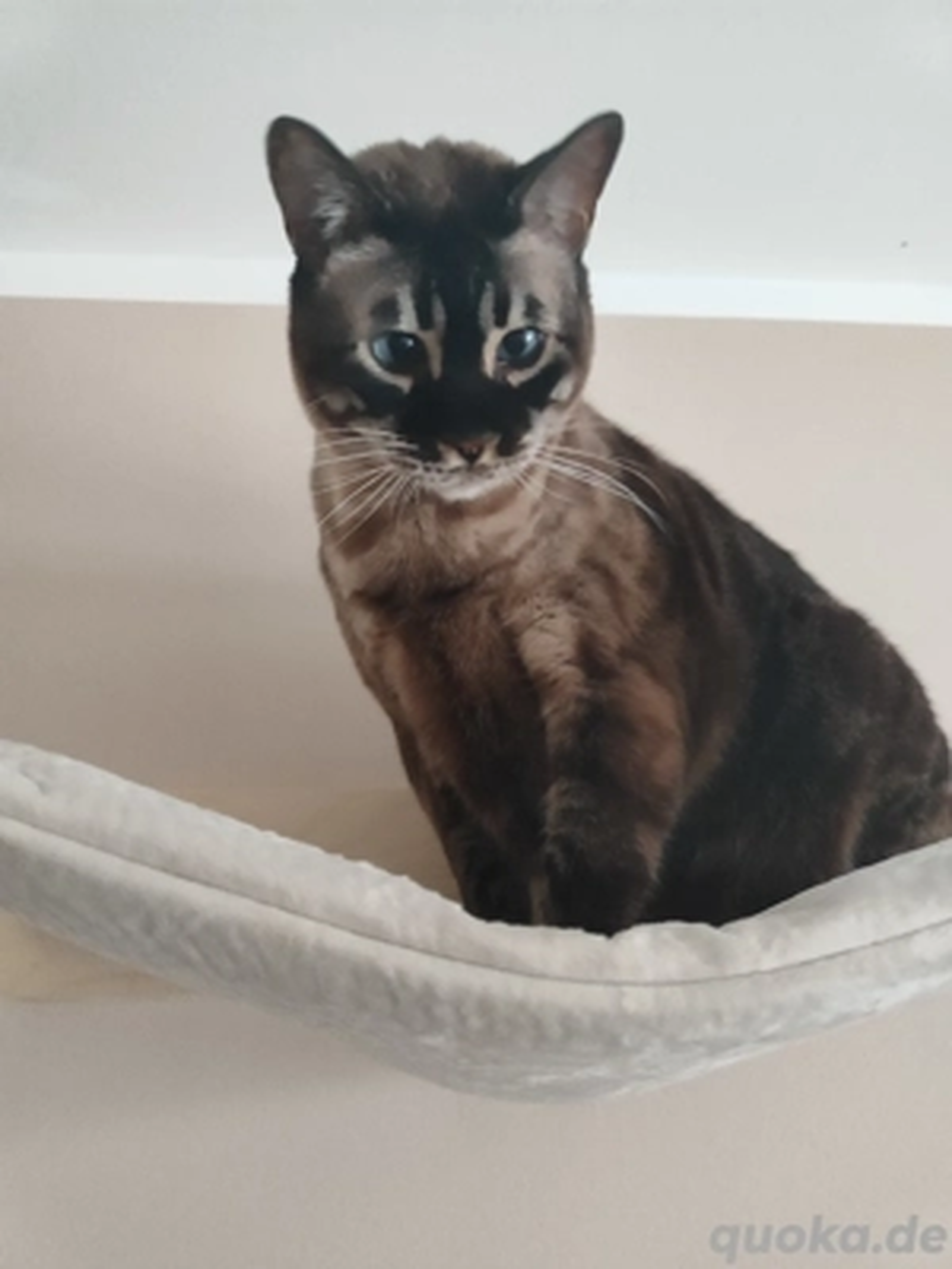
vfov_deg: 73.9
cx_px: 476
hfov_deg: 58.9
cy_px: 634
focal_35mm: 23
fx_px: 843
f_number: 1.88
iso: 2515
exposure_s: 1/33
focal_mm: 5.59
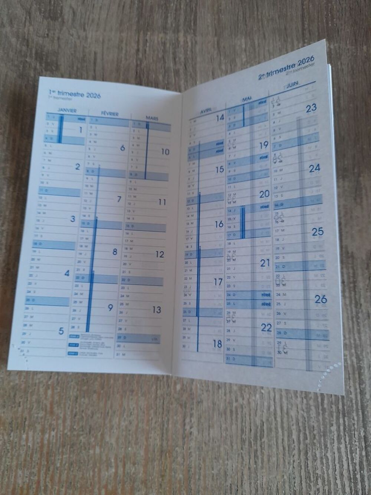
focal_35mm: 25
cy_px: 248
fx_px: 357
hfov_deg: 54.9
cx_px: 186
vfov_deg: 69.4
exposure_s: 1/25
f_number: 2
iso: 400
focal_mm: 4.6
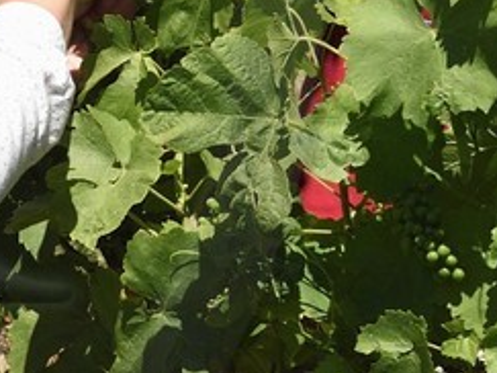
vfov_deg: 9.7
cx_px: -519
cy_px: -31
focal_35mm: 152
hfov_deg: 11.6
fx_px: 2181
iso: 200
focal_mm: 24
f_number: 13
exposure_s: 1/250
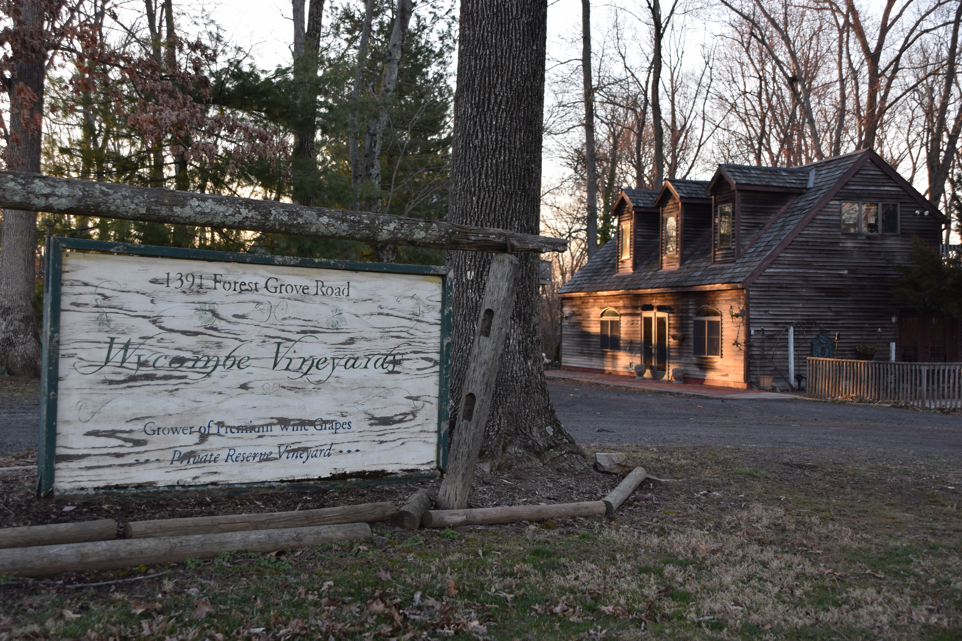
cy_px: 320
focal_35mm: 42
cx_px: 481
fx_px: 1122
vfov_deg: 31.9
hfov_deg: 46.4
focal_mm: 28
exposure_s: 1/125
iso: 400
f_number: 5.6
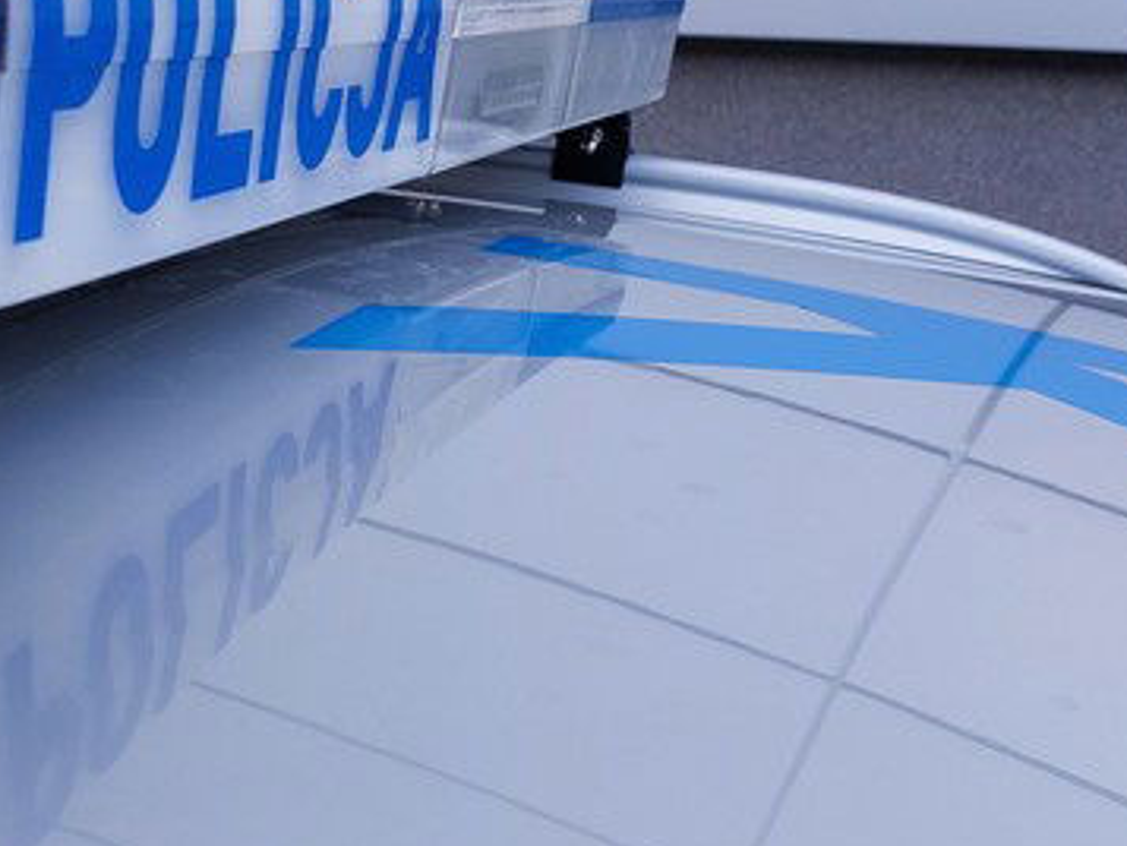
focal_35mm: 56
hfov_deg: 33.3
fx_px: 1824
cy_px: 622
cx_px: 215
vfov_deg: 25.8
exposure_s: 1/100
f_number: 1.8
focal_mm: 5.23
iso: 32
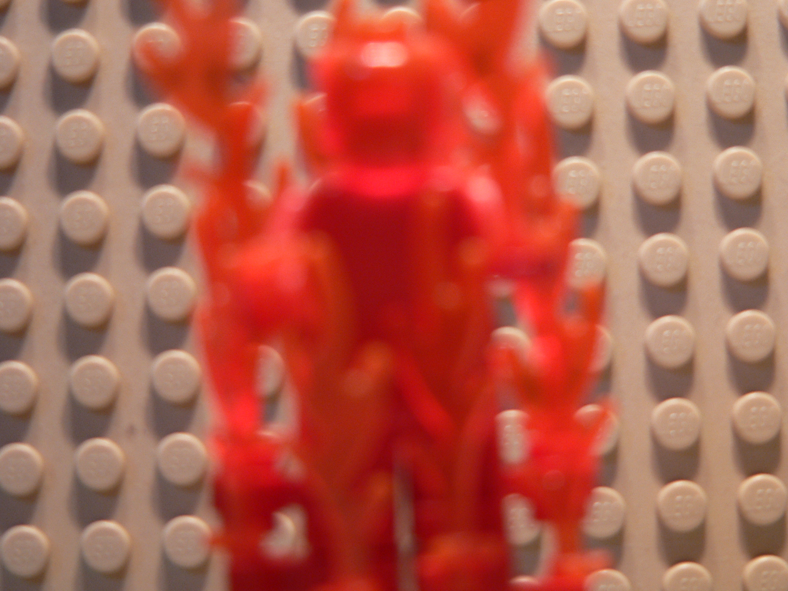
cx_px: 394
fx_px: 2459
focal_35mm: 108
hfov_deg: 18.2
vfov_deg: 13.7
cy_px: 296
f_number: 2.8
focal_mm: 18
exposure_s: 1/60
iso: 150
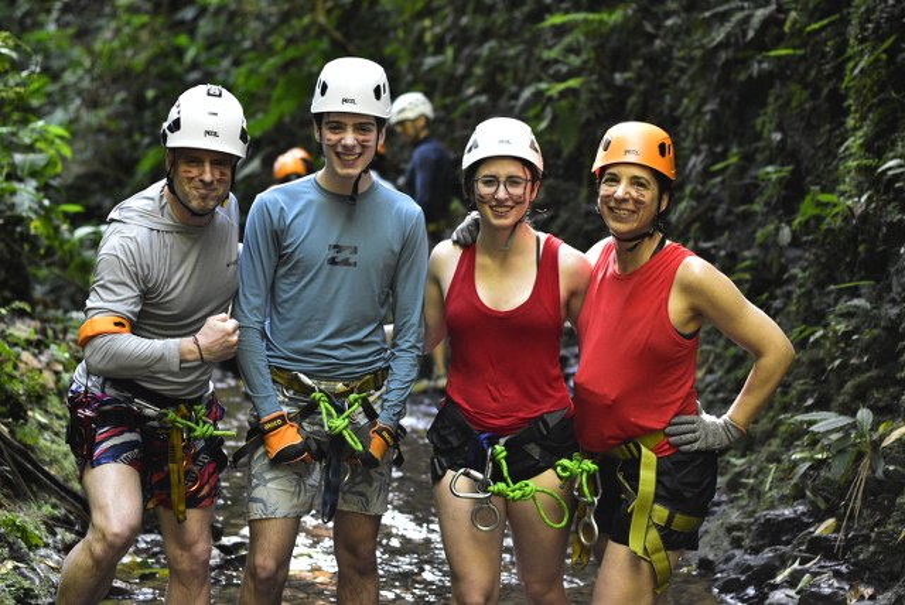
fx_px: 1887
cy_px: 302
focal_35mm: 75
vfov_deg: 18.2
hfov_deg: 27.0
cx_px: 452
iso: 3200
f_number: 2.2
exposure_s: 1/250
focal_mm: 50
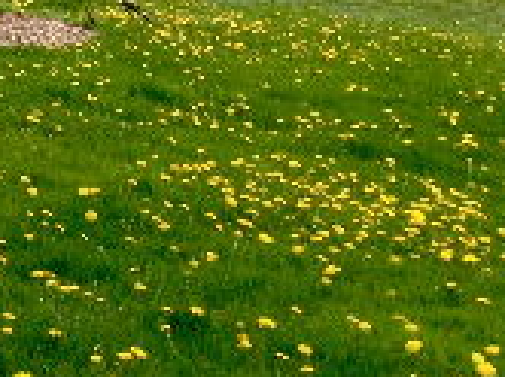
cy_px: -307
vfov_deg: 9.1
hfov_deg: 11.4
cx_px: -520
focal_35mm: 156
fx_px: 2273
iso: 64
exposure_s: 1/546
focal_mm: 4.28
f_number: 2.4
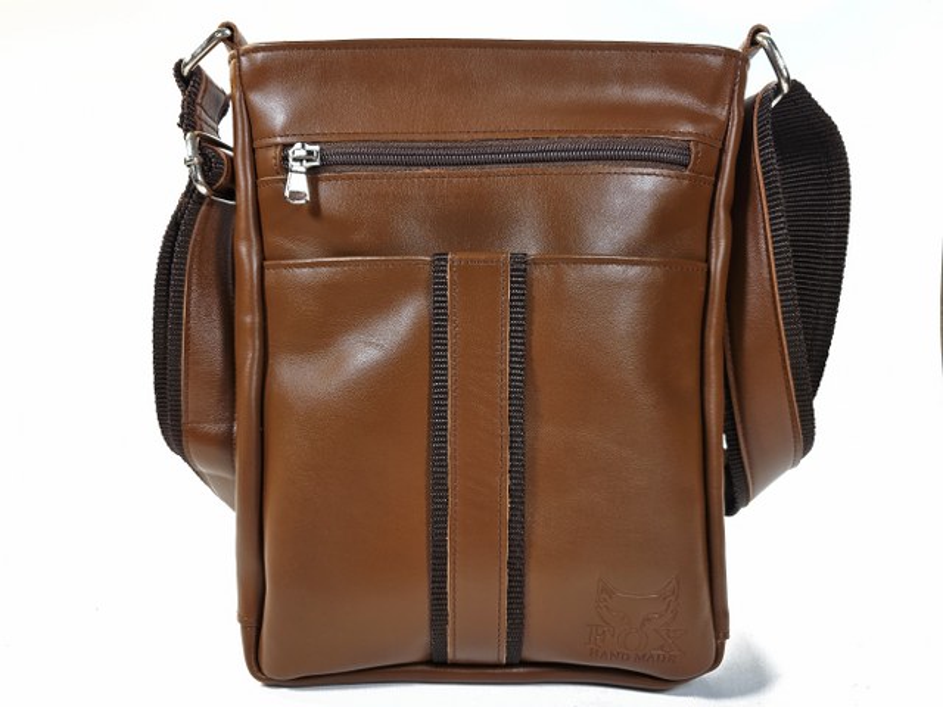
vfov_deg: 58.9
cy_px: 354
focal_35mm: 23
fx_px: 627
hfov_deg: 73.9
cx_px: 472
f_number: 1.7
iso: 16
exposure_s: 1/100
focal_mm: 6.3
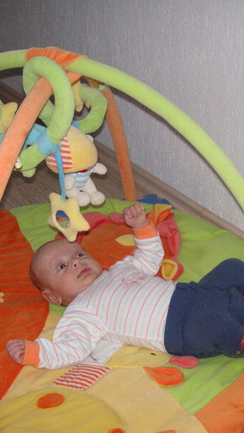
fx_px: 621
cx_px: 160
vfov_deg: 38.5
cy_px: 217
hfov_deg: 22.2
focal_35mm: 54
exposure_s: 1/45
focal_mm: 6.1
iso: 160
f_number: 2.8
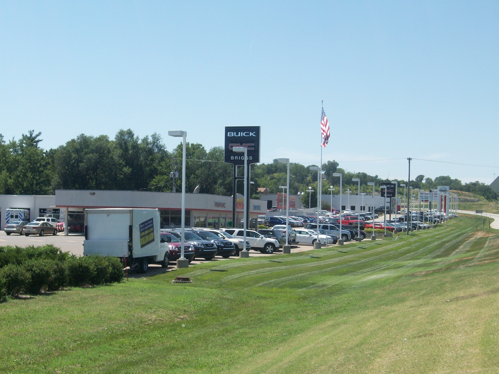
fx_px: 951
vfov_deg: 22.3
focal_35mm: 66
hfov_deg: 29.4
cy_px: 187
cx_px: 250
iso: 64
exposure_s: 1/537
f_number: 4.1
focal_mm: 11
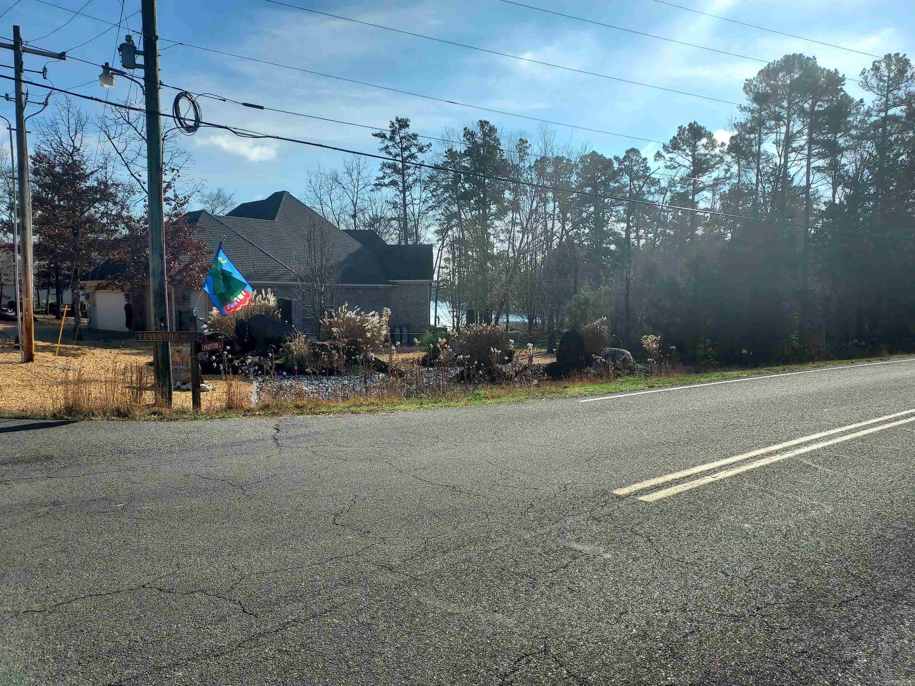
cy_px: 343
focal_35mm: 24
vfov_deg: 56.8
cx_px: 458
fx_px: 634
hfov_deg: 71.6
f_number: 1.8
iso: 40
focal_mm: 4.6
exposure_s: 1/1275
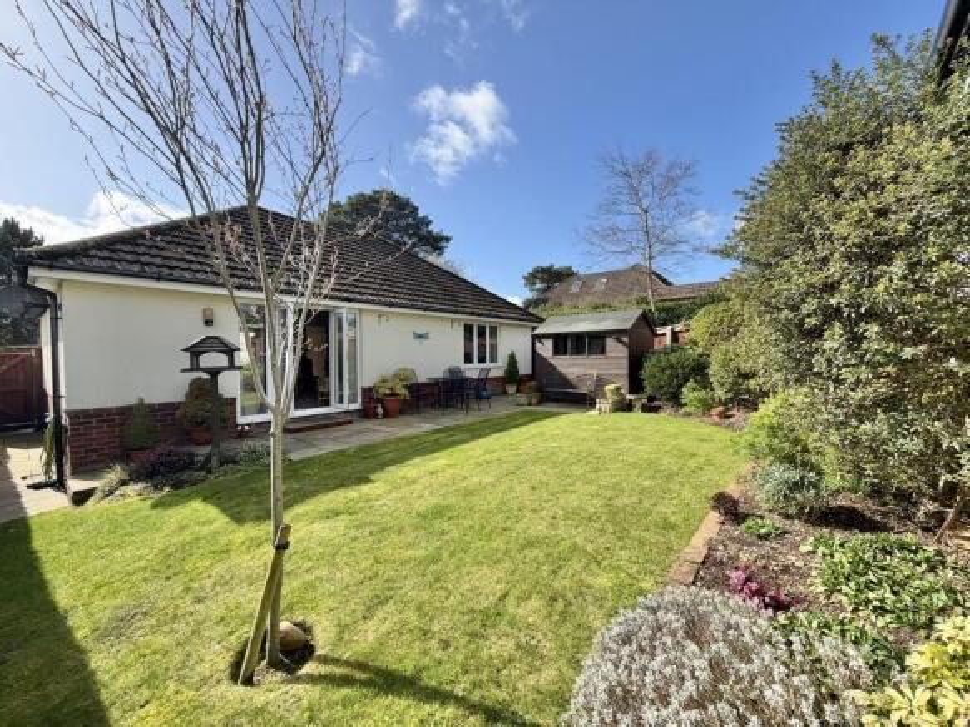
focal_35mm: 14
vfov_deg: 85.7
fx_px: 392
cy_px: 364
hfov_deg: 102.1
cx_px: 485
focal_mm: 2.22
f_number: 2.2
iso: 32
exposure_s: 1/770
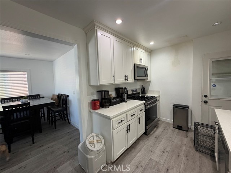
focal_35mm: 14
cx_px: 116
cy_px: 86
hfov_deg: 102.1
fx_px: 93
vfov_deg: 85.7
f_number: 2.2
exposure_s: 1/60
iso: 200
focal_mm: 2.22
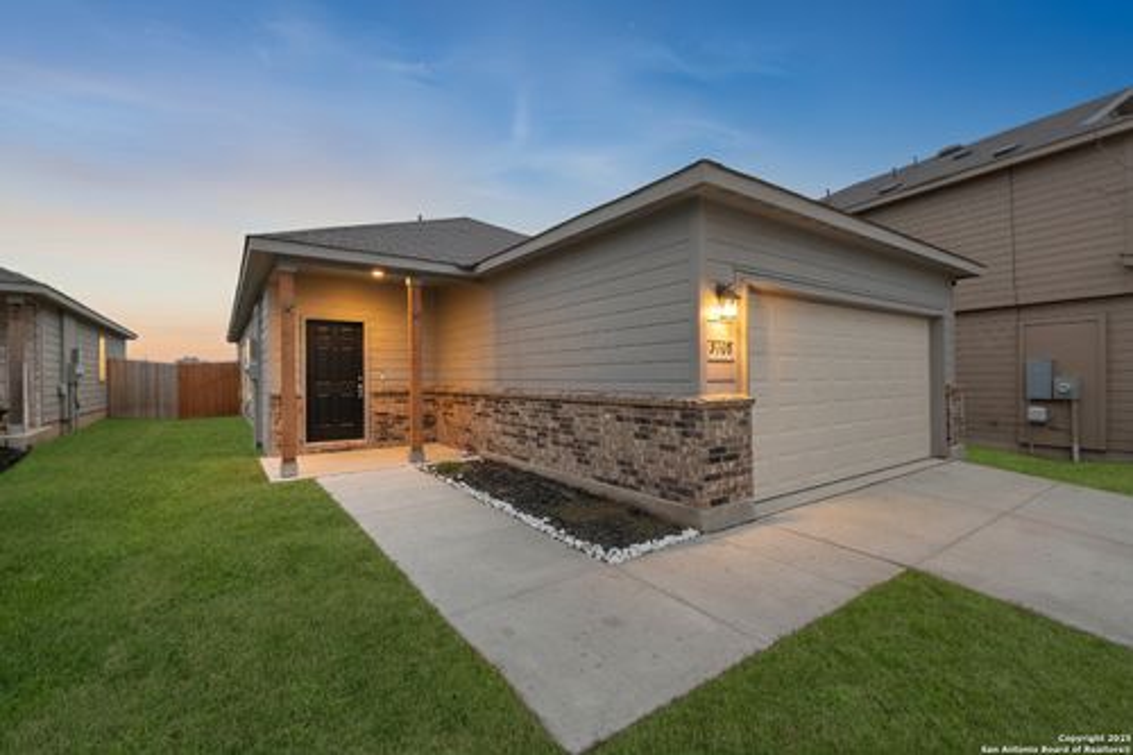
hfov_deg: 100.4
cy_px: 378
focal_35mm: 15
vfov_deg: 77.3
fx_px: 472
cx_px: 566
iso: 320
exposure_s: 1/100
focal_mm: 10
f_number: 7.1
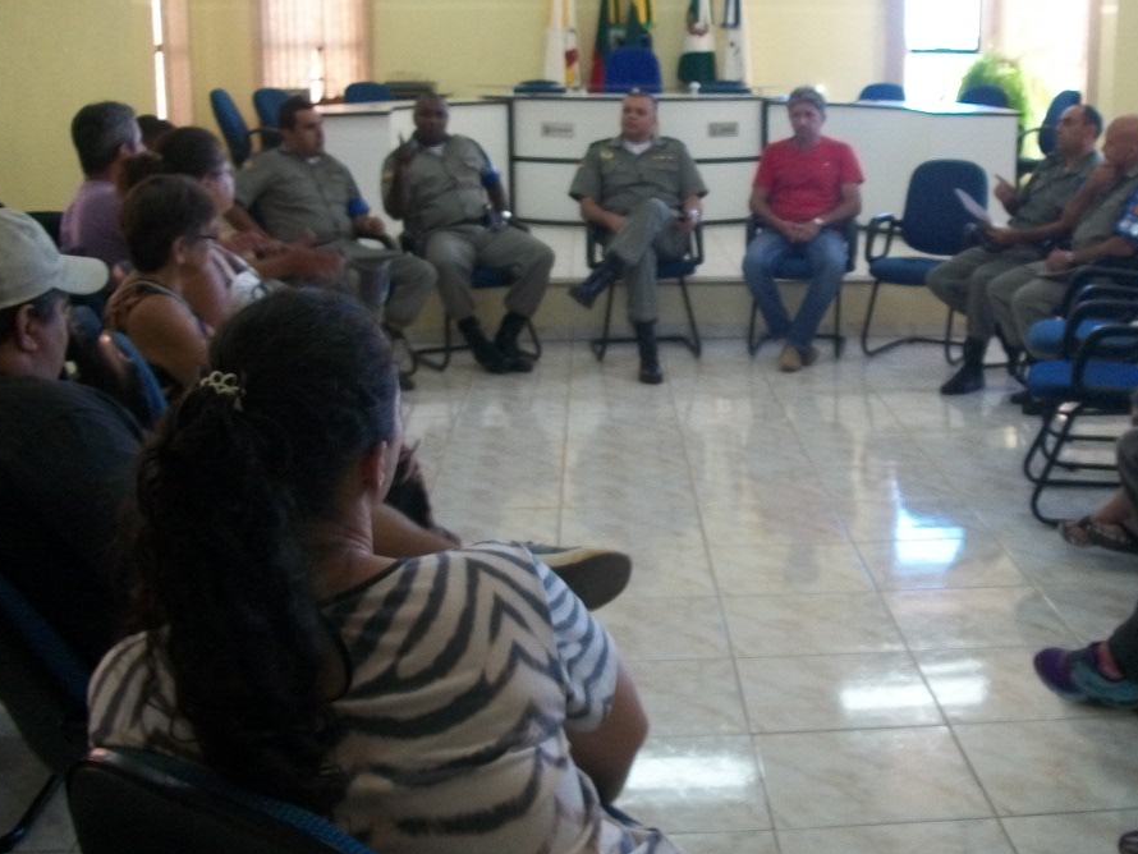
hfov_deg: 40.5
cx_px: 799
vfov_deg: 31.5
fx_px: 1513
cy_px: 407
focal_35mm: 46
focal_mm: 5.7
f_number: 2.9
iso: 135
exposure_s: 1/30
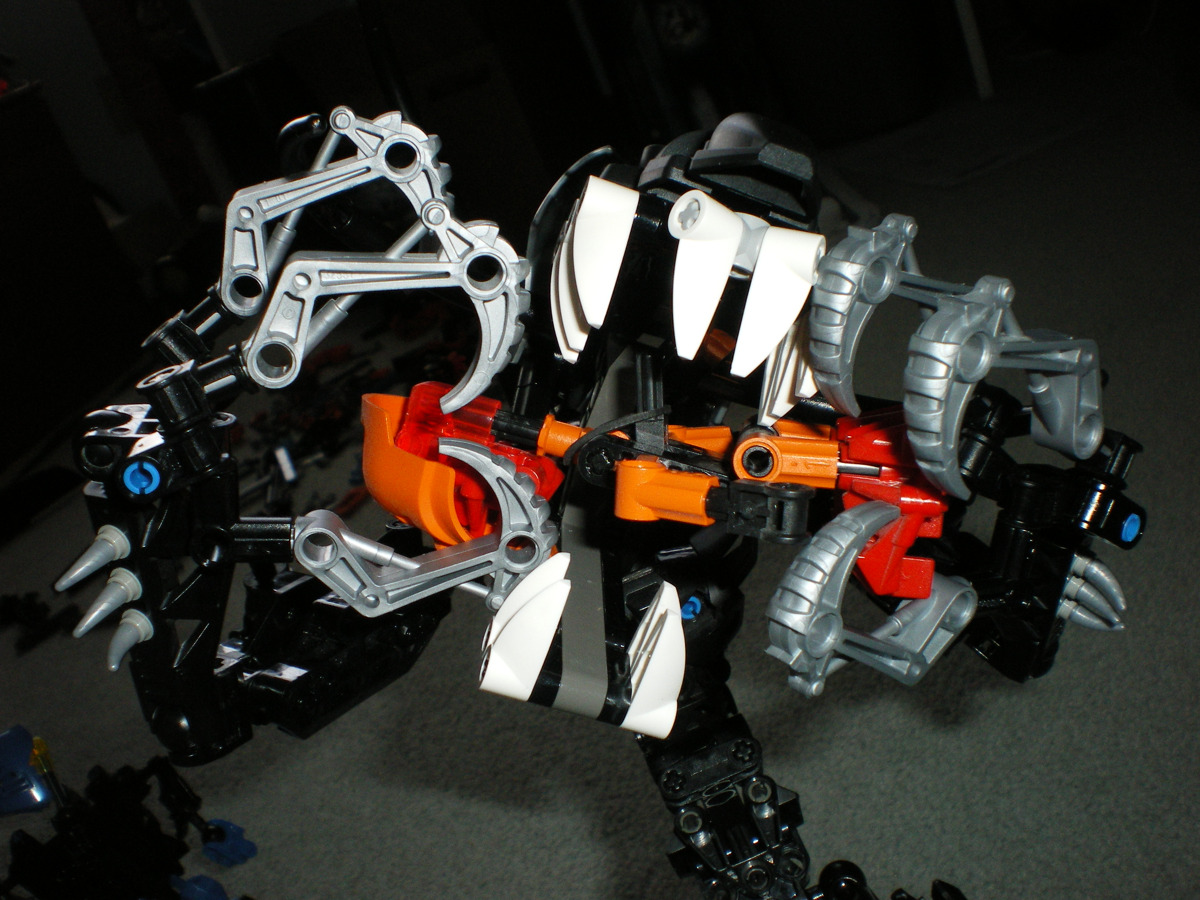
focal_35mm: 36
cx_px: 600
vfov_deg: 39.7
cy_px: 450
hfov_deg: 51.4
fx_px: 1248
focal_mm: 6.3
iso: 200
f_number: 4.6
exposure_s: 1/50
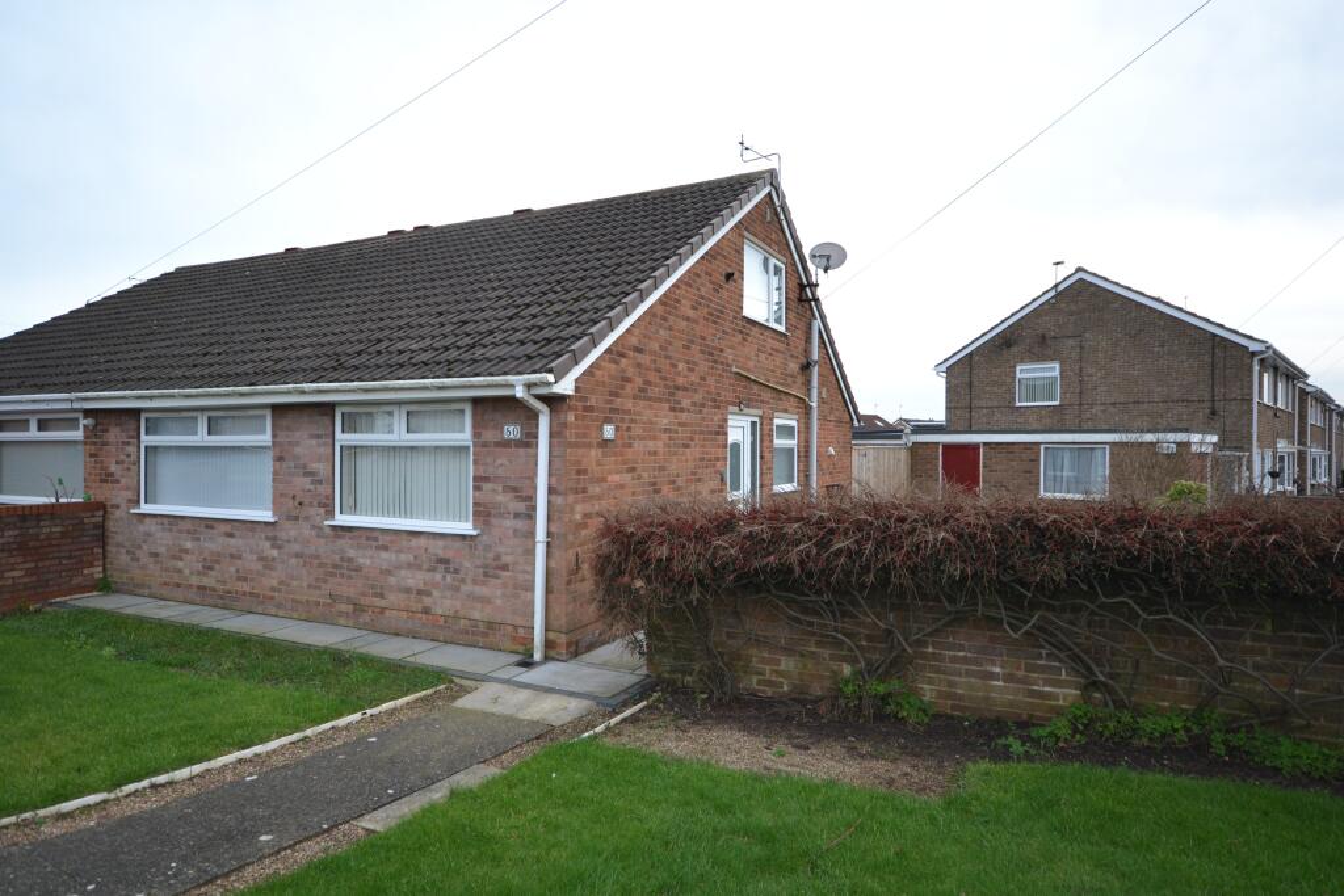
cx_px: 672
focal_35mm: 21
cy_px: 448
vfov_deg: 59.5
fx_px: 784
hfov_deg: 81.2
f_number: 5.6
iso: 220
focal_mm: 14
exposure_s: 1/125
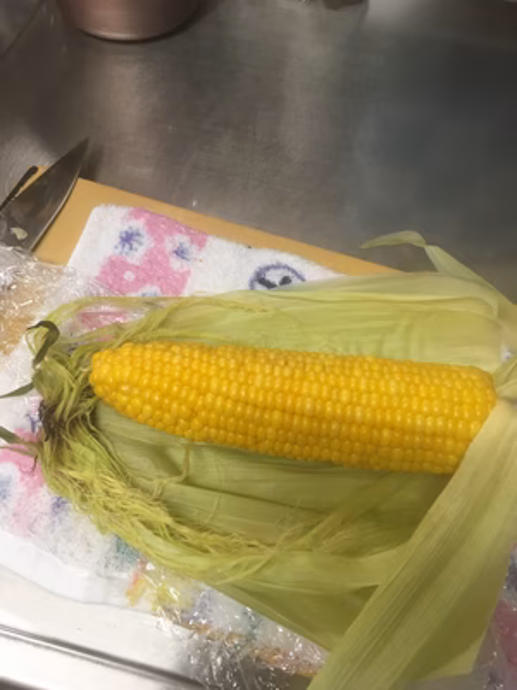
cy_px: 345
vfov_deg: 61.7
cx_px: 258
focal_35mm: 29
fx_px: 577
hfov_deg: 48.2
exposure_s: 1/30
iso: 80
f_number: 2.2
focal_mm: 4.15
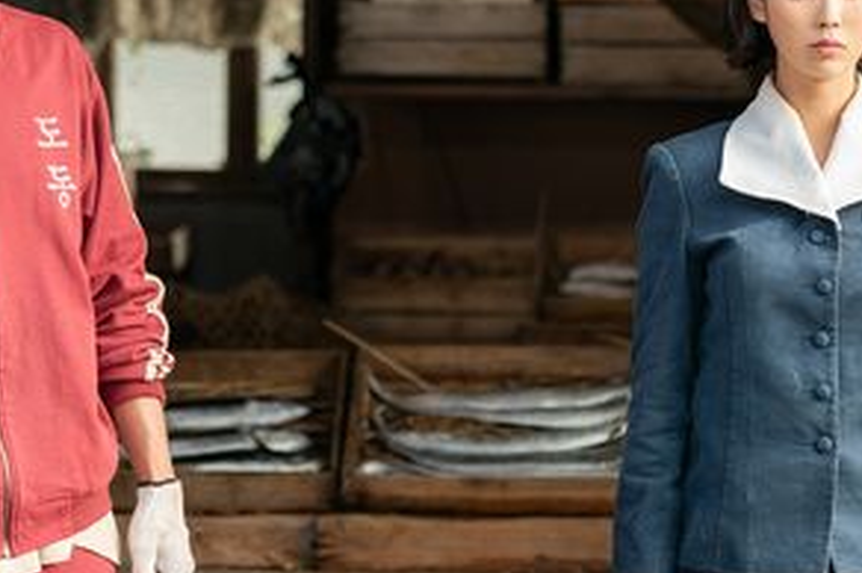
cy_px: 136
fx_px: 3516
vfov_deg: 9.3
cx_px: 351
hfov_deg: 14.0
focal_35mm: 147
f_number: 2.8
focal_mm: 74
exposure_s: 1/1250
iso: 400
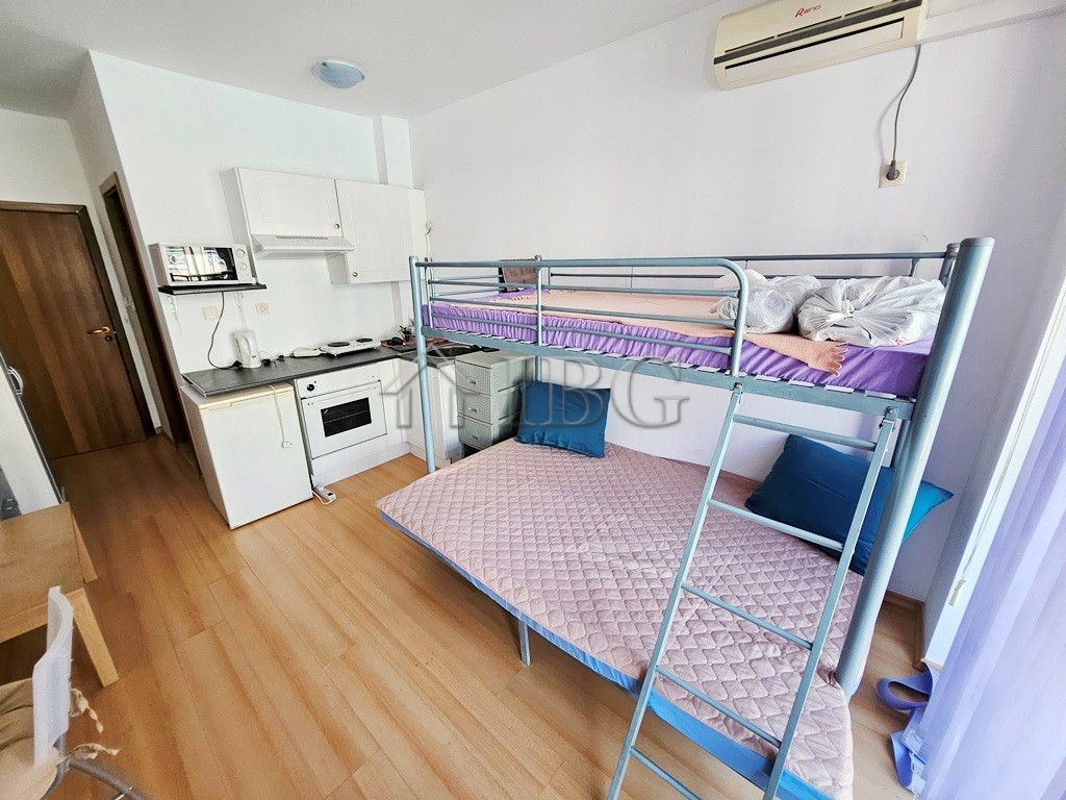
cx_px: 533
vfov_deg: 89.9
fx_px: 400
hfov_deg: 106.2
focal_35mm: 13
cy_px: 400
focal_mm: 1.7
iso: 64
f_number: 2.2
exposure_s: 1/50
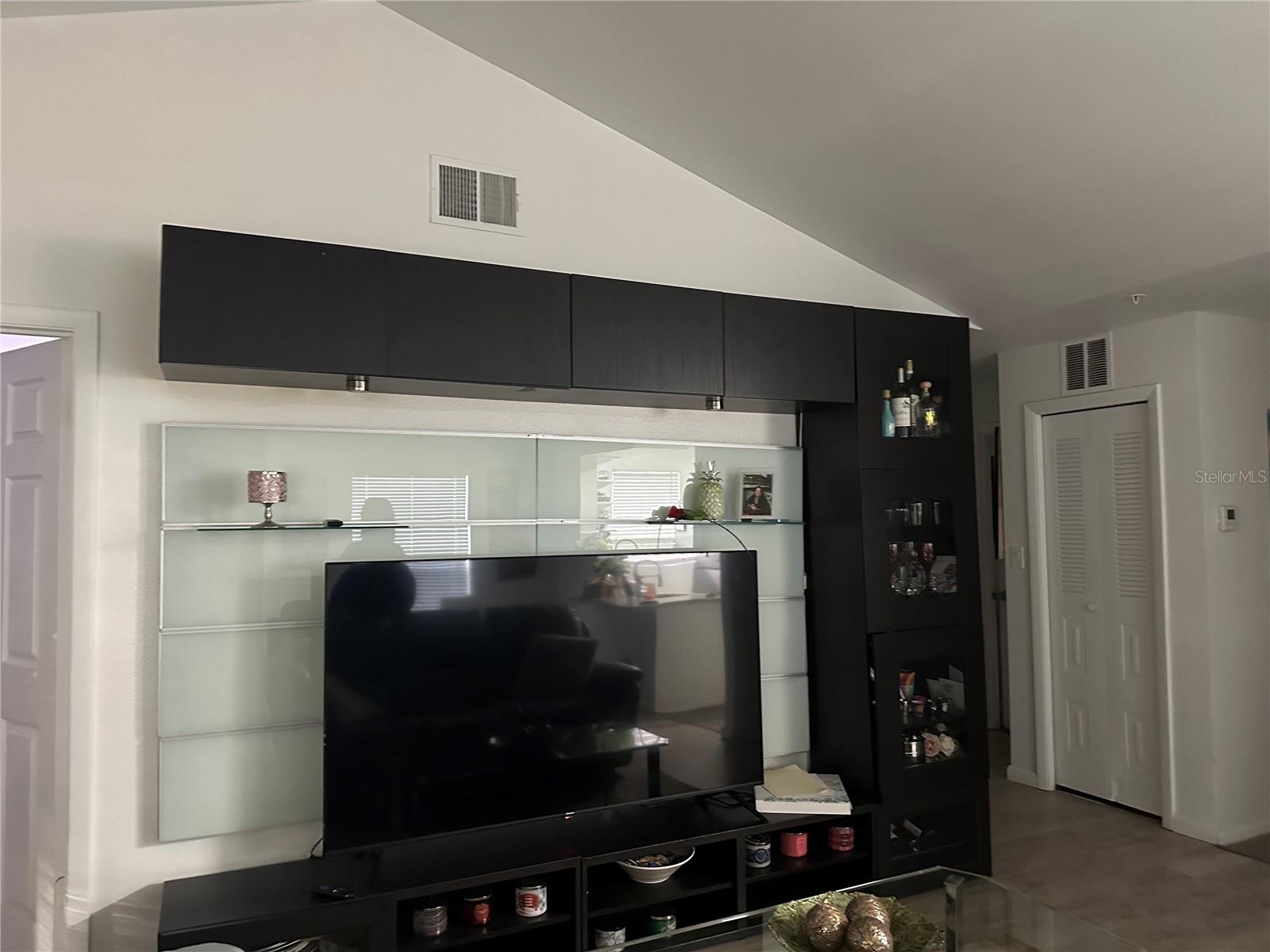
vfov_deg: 56.8
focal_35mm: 24
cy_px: 476
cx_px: 635
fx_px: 881
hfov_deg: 71.6
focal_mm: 6.86
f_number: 1.78
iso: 800
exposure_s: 1/30
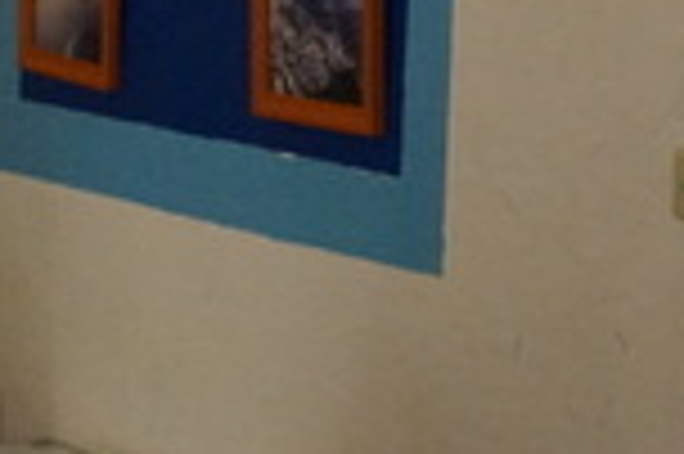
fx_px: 3001
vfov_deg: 8.3
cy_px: -366
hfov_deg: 12.8
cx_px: 680
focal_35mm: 158
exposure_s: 1/125
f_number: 4.5
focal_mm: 25
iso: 3200
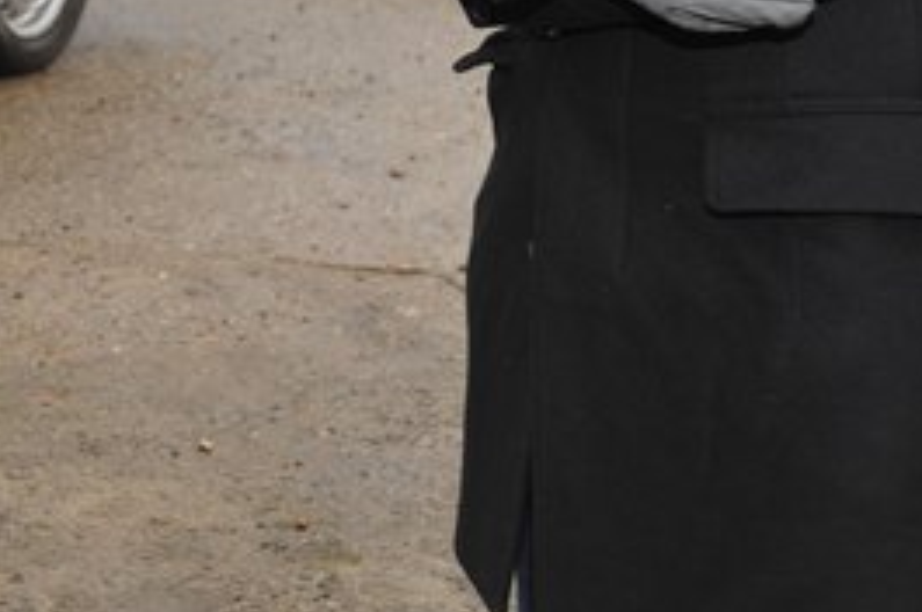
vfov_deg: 10.1
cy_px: -118
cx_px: -115
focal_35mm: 133
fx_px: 3402
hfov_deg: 15.0
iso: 400
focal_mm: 44
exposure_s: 1/160
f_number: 4.5
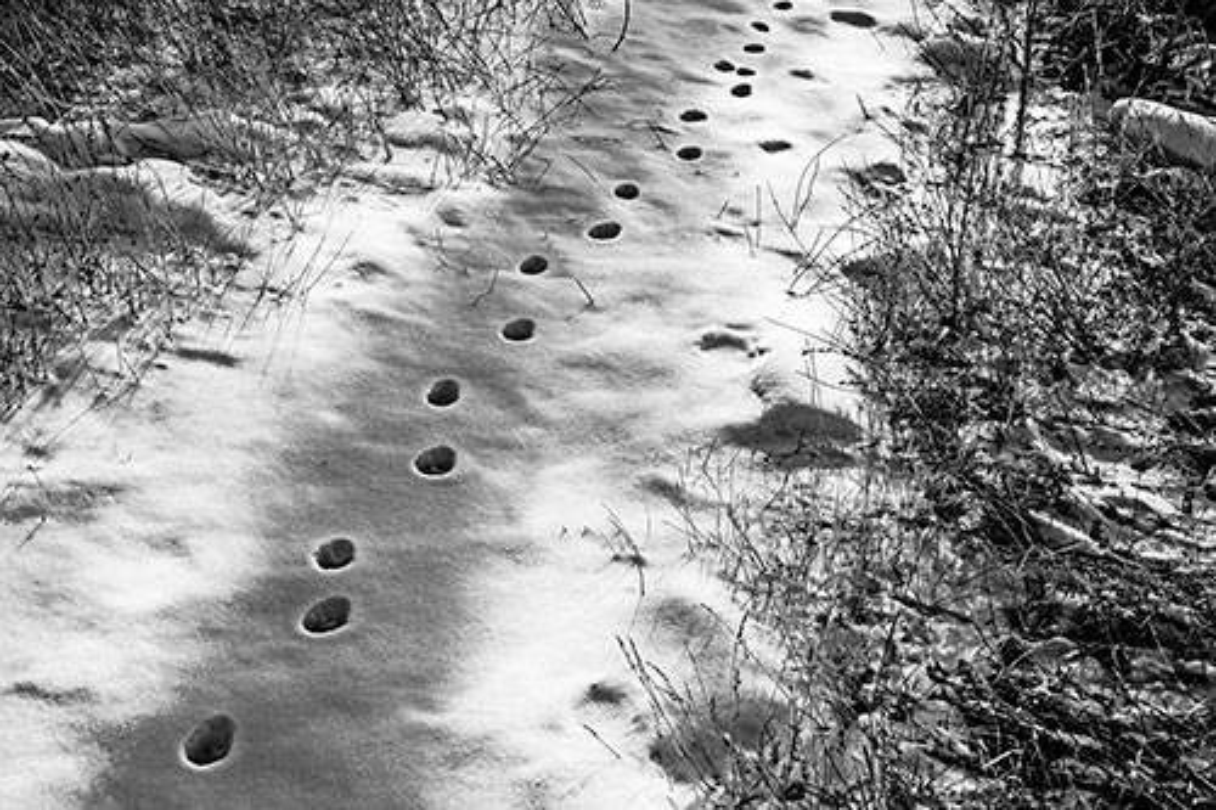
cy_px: 405
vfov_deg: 23.8
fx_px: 1925
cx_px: 608
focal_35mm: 57
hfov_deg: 35.1
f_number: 8
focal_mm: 38
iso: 64
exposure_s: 1/250
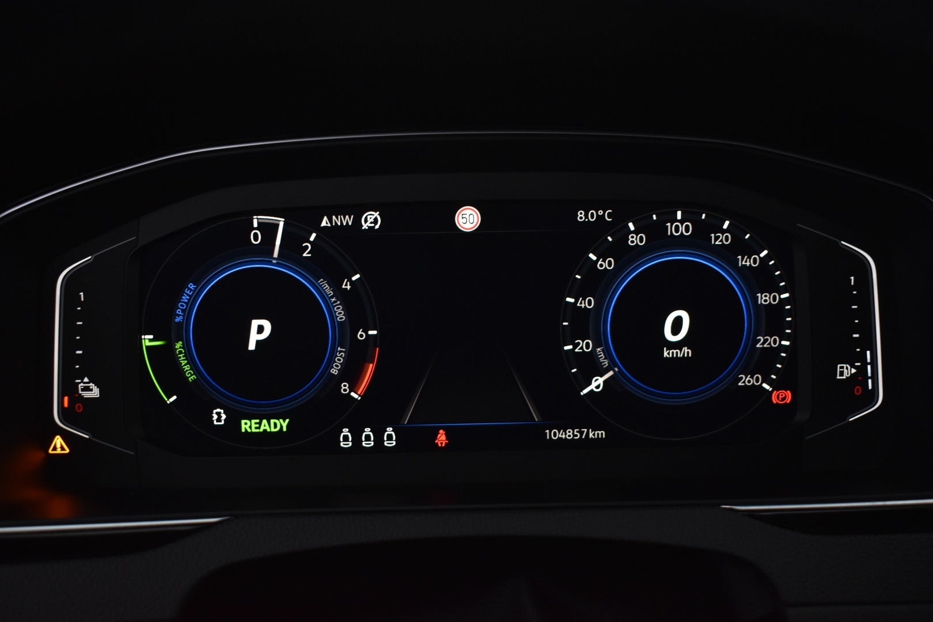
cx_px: 466
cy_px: 311
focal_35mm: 45
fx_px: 1166
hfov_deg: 43.6
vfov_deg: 29.9
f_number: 5
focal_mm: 30
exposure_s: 1/25
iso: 1250
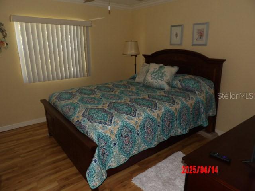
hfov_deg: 71.6
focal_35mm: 24
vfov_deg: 56.8
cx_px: 128
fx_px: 177
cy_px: 96
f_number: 3.2
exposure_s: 1/33
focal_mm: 4.3
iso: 200
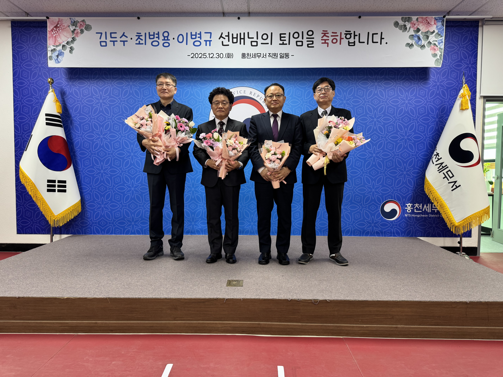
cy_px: 188
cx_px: 252
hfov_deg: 71.6
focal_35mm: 24
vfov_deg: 56.8
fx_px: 349
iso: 125
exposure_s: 1/60
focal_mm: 6.76
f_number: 1.78
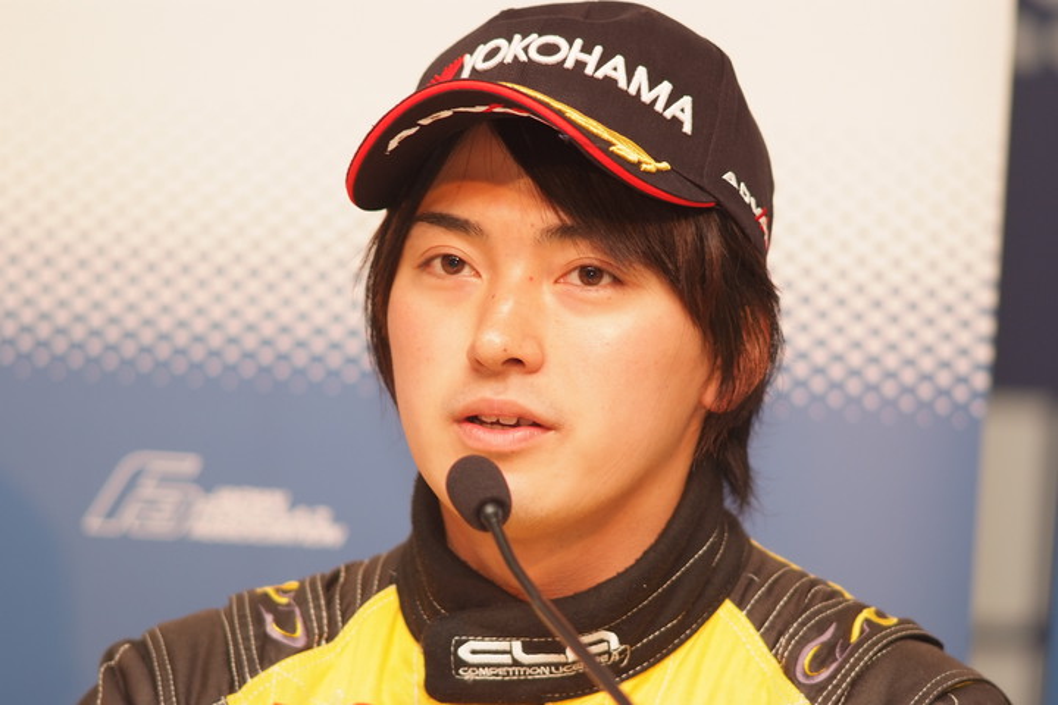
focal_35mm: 270
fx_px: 7934
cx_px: 529
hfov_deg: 7.6
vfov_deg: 5.1
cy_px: 352
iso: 400
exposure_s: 1/125
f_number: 2.8
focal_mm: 180
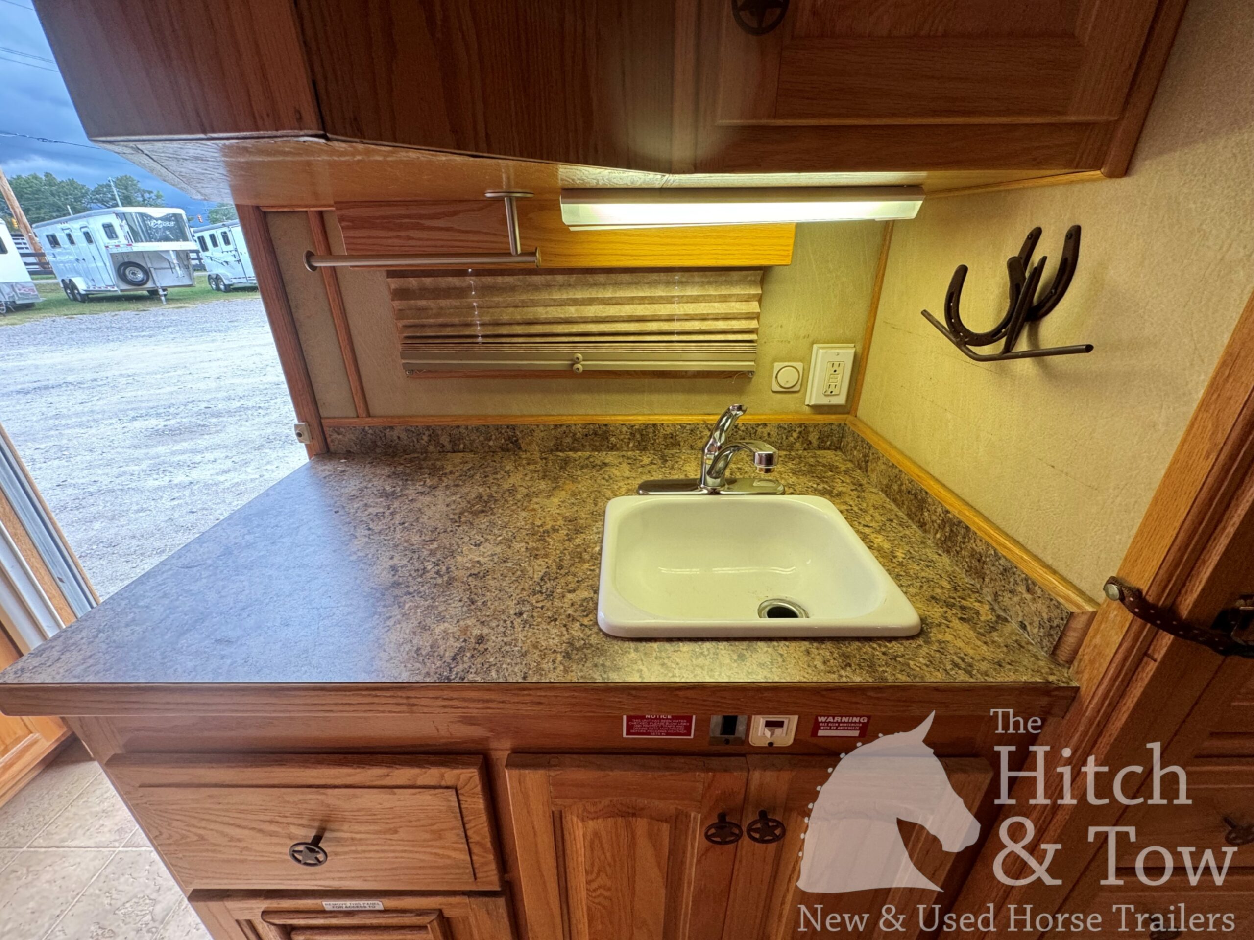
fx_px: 507
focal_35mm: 14
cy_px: 470
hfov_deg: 102.1
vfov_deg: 85.7
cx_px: 627
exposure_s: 1/99
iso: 160
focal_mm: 2.22
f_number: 2.2
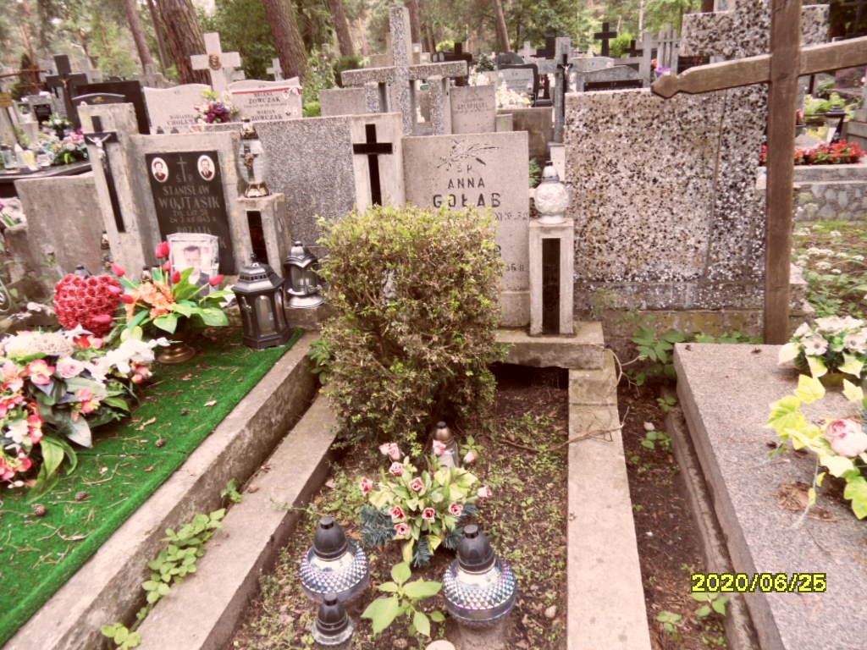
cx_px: 434
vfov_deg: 56.8
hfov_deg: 71.6
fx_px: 601
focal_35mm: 24
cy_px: 325
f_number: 3.2
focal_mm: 3.9
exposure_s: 1/90
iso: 100
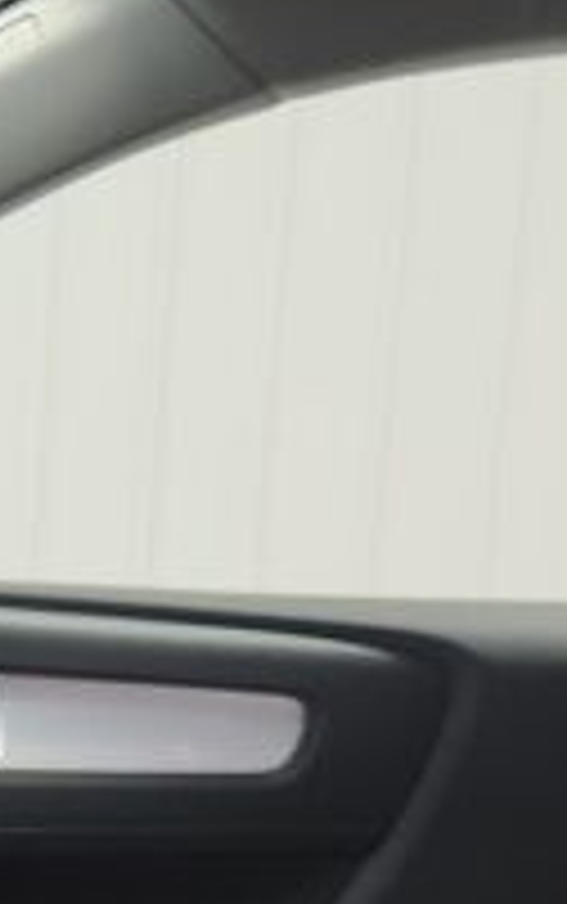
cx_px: 45
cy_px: 1313
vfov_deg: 15.6
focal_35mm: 124
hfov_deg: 10.5
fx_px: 3059
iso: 250
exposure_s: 1/100
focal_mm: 5.4
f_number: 1.8
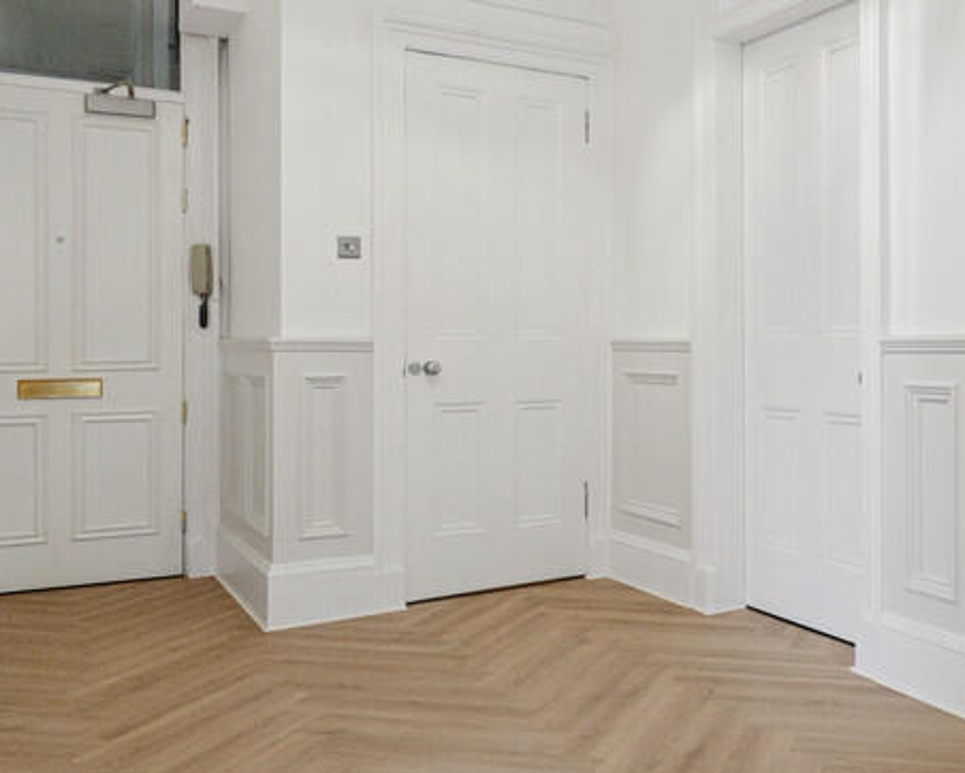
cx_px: 732
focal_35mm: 35
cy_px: 353
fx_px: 1002
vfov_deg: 42.1
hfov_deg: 49.2
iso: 1250
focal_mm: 11
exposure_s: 1/60
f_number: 4
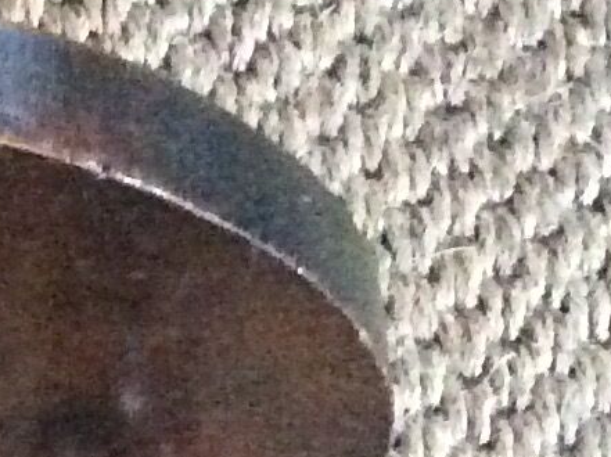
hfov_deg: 9.9
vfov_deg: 7.4
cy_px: 1120
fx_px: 3316
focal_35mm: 188
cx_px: -544
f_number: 2.4
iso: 800
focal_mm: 3.3
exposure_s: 1/17
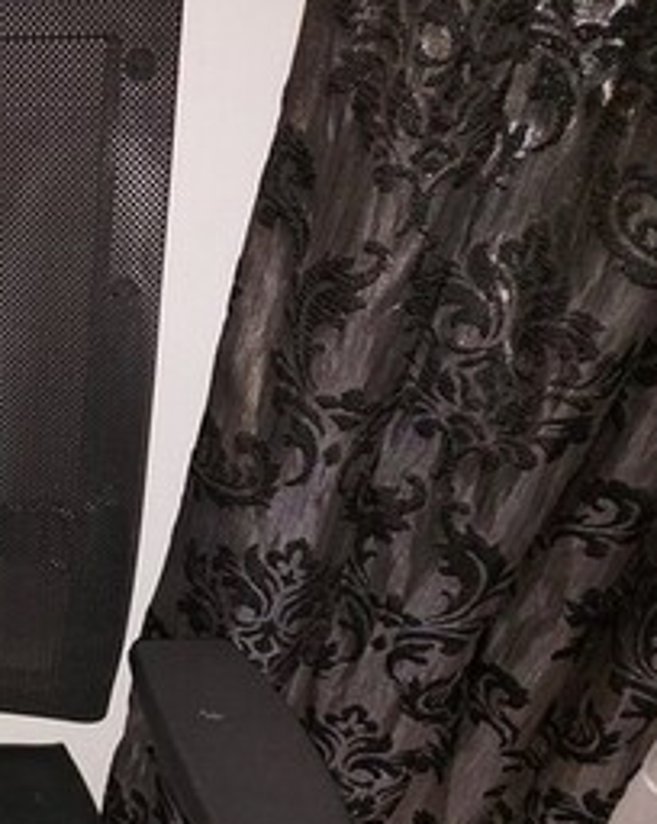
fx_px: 1340
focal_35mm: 55
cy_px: 666
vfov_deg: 33.2
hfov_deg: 23.7
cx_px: -235
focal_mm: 5.23
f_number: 1.8
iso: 400
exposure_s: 1/24
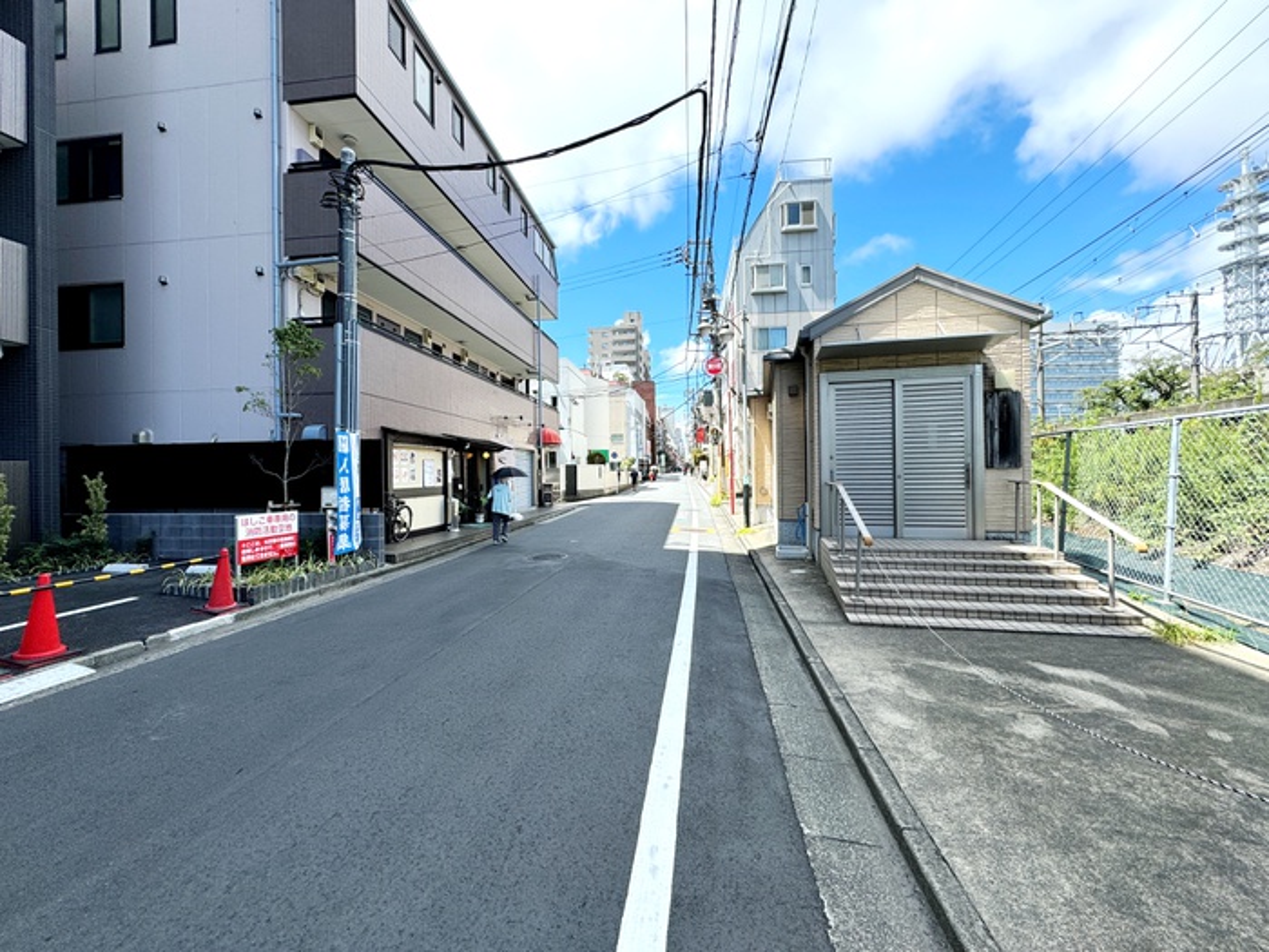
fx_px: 513
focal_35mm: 14
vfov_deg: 85.7
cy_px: 476
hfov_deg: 102.1
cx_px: 634
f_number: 2.2
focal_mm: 2.22
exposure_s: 1/910
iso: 50
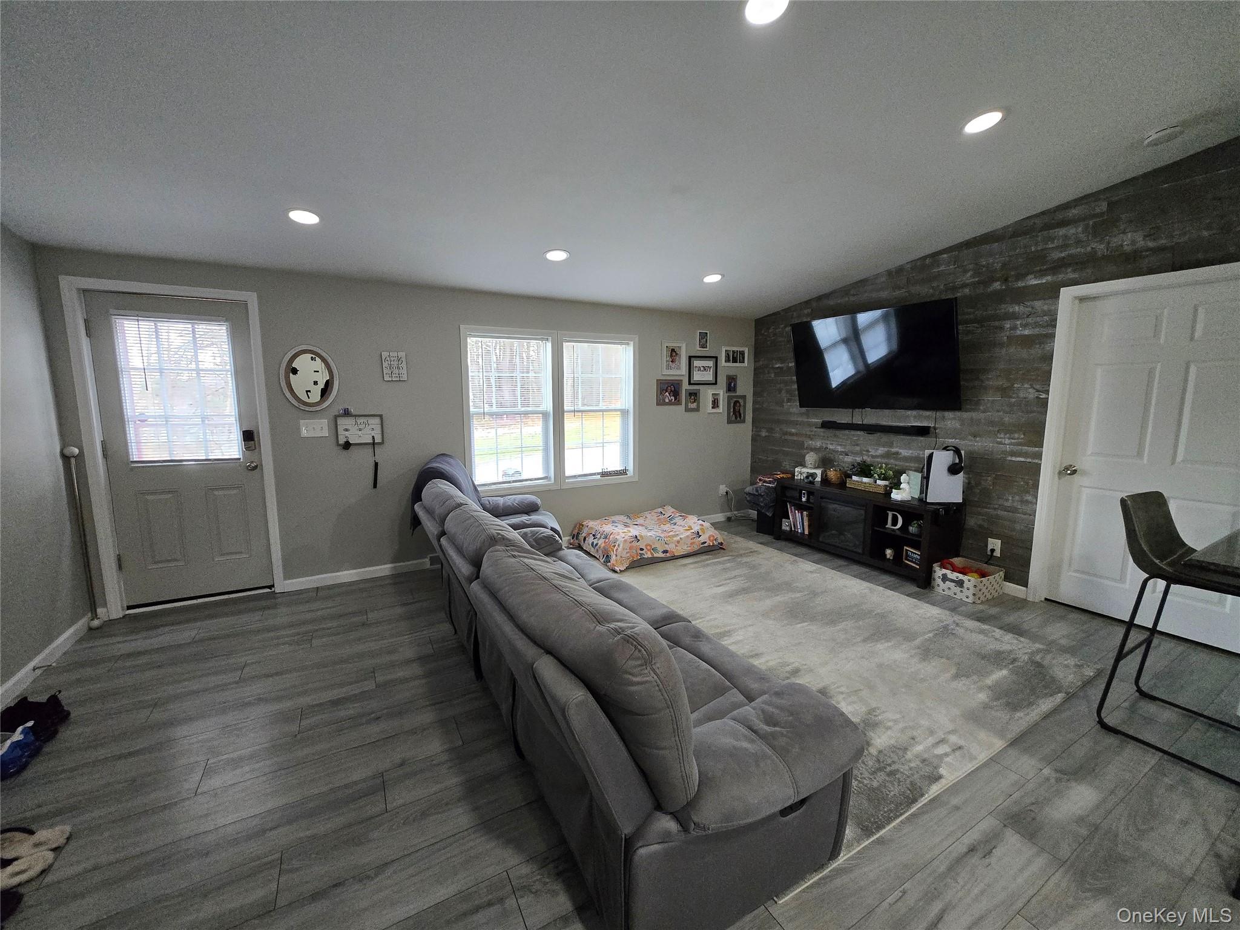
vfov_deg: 89.9
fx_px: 466
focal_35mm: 13
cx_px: 620
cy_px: 465
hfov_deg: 106.2
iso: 400
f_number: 2.2
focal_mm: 1.7
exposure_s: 1/60
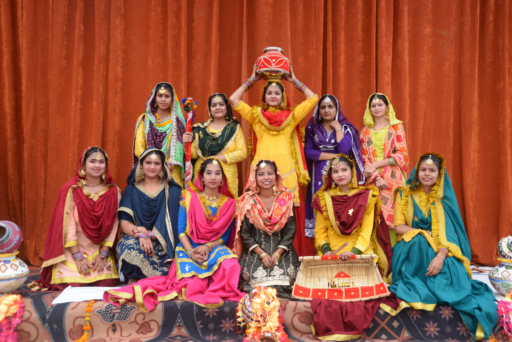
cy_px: 171
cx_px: 256
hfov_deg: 50.7
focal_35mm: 38
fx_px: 541
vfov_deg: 35.1
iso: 800
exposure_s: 1/160
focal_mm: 38
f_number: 9
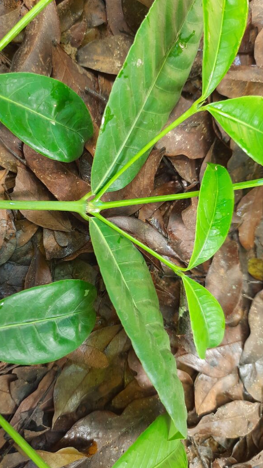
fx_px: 335
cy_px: 232
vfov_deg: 69.9
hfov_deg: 42.5
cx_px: 97
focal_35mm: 27
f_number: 1.8
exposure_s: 1/40
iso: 320
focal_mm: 5.23
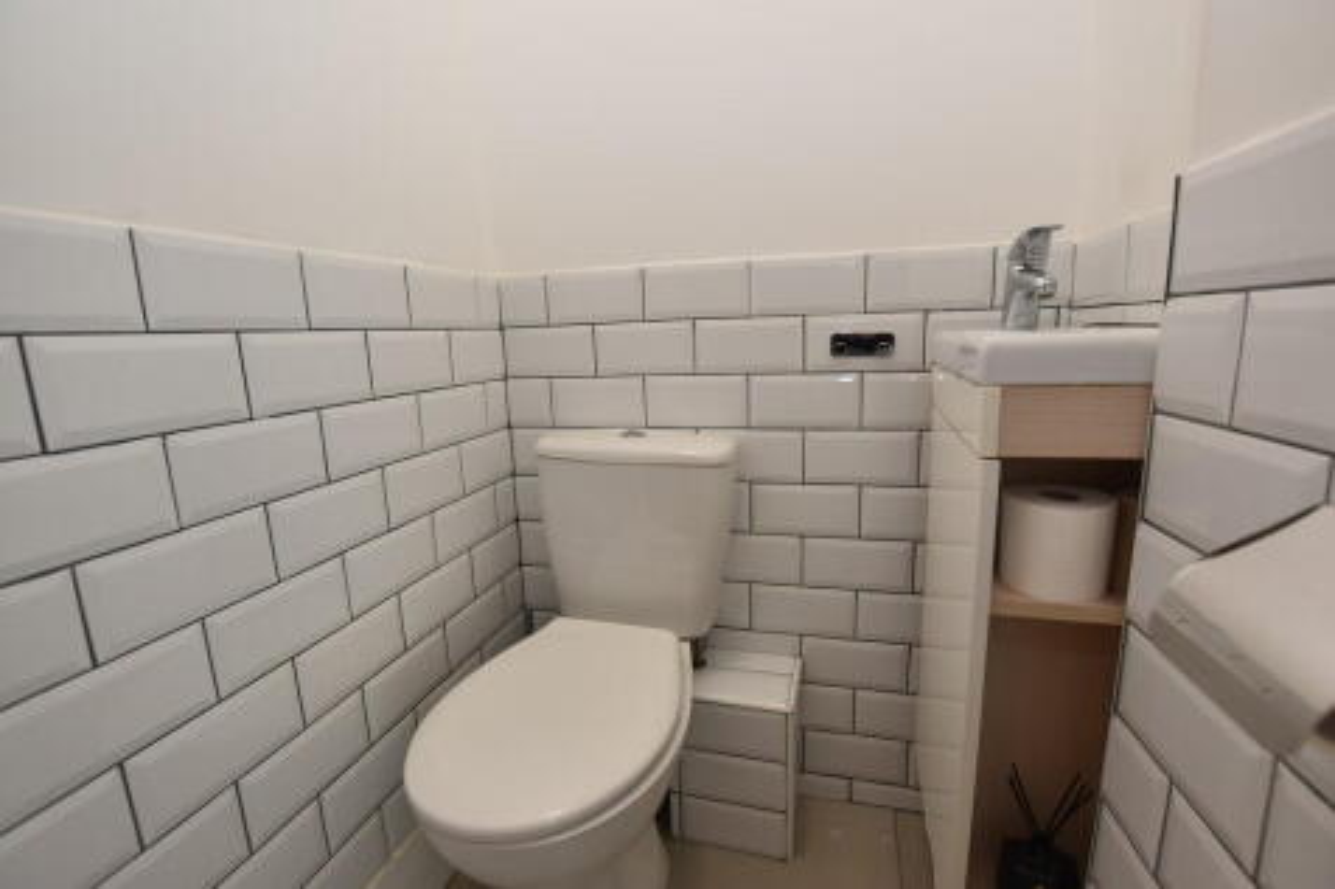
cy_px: 444
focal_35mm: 15
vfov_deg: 77.3
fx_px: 556
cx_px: 668
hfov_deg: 100.4
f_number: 5
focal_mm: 10
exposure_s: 1/200
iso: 360
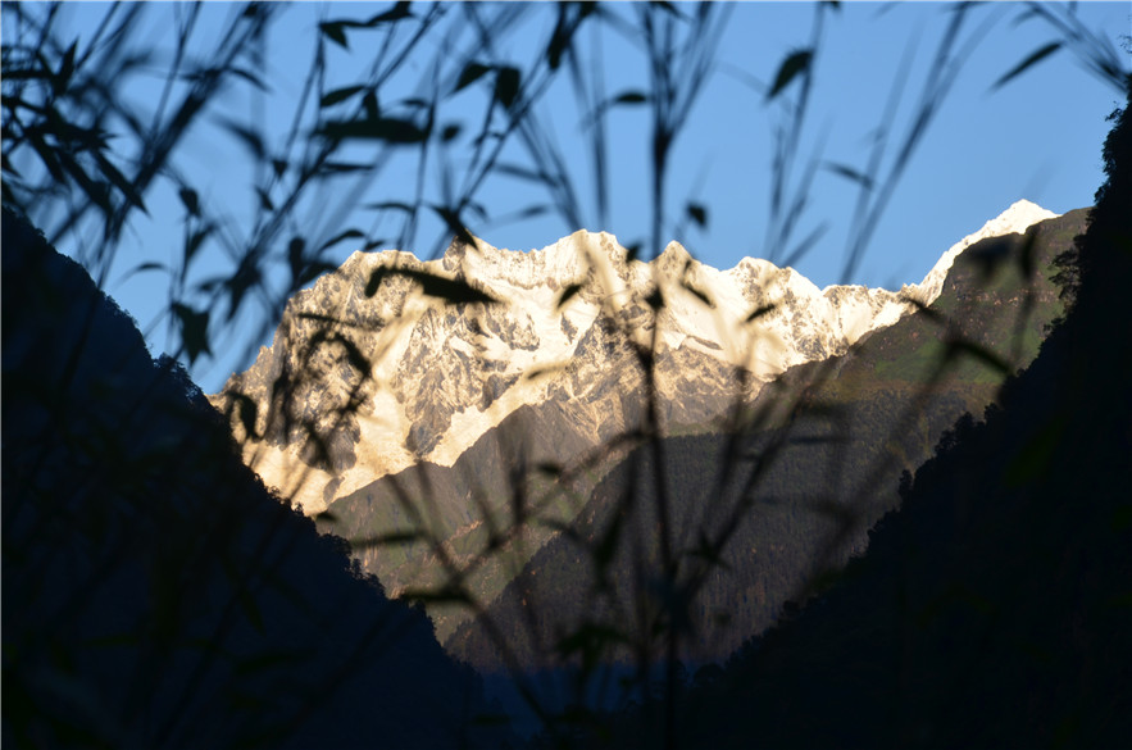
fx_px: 4943
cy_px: 375
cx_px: 566
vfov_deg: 8.7
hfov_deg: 13.1
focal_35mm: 158
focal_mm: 105
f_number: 10
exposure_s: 1/80
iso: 200
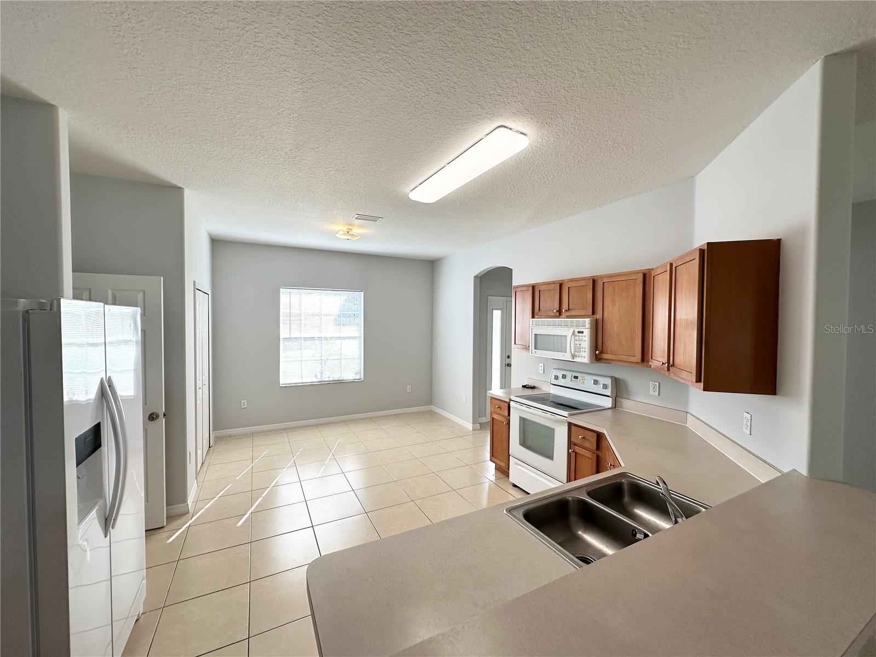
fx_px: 354
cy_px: 328
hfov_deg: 102.1
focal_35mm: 14
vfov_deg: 85.7
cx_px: 438
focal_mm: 2.22
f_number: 2.2
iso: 40
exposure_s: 1/144
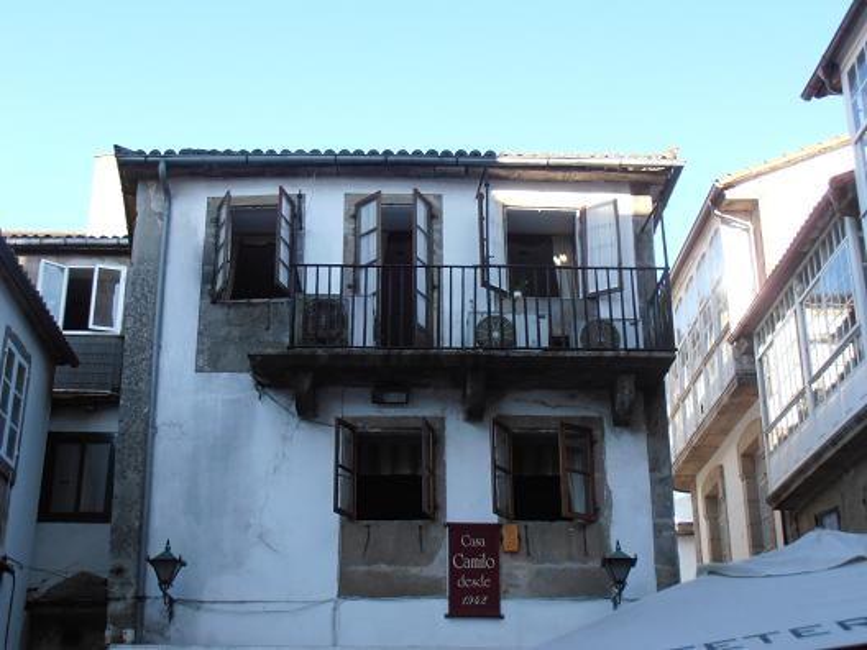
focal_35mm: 57
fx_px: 1428
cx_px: 434
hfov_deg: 33.8
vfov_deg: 25.7
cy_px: 325
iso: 80
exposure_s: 1/125
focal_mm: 10.04
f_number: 4.5
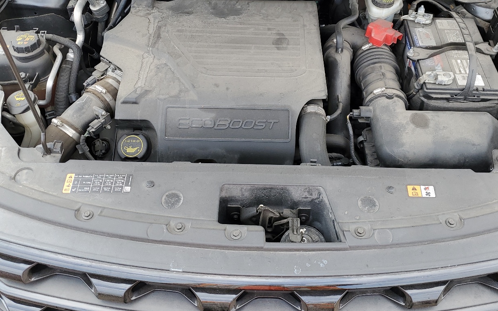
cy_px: 99
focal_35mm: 36
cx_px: 277
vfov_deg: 35.0
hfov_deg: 53.9
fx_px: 489
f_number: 1.5
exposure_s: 1/333
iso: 50
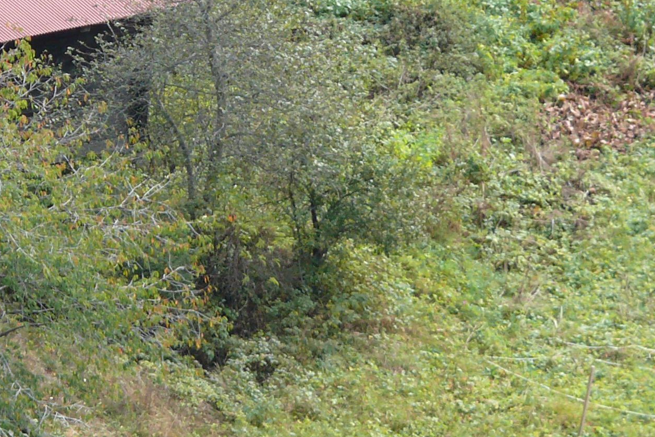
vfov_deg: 1.8
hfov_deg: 2.7
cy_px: 108
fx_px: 13848
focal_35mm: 761
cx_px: -29
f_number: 4
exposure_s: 1/200
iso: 100
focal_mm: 53.2
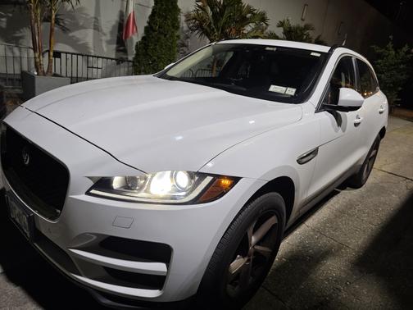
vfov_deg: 58.9
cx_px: 206
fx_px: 274
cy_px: 155
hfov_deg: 73.9
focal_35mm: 23
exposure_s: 1/63
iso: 160
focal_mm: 6.3
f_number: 1.7
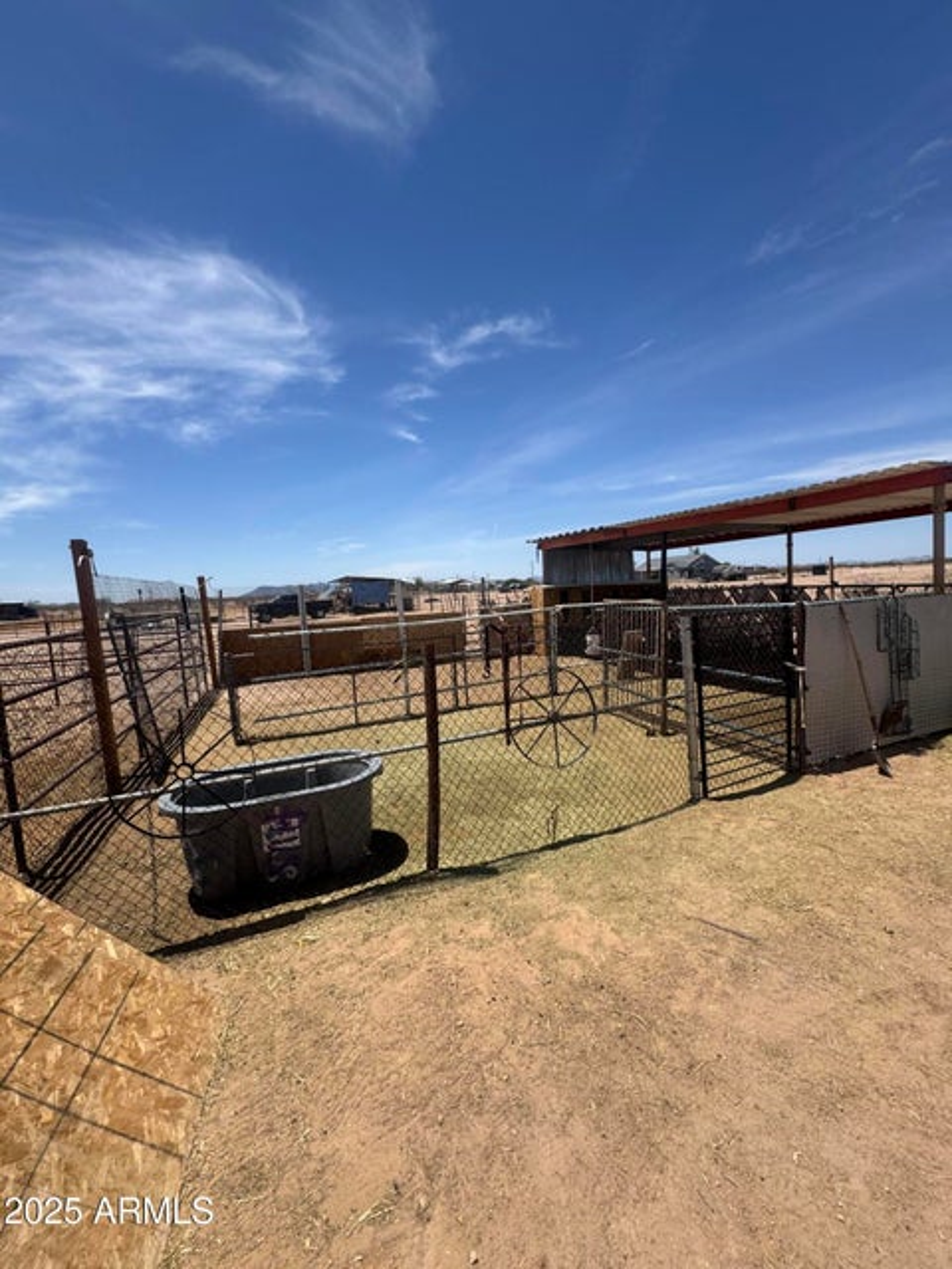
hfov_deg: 85.7
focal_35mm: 14
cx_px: 476
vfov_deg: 102.1
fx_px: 513
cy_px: 634
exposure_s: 1/3106
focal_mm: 2.22
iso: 50
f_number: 2.2
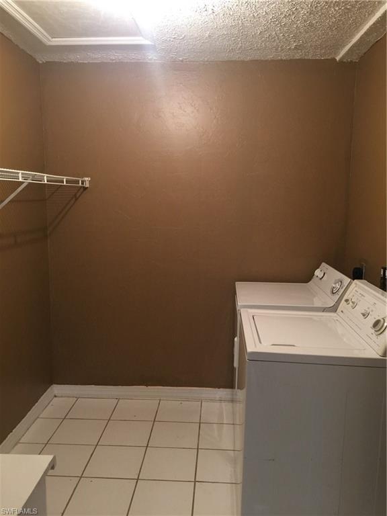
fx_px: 432
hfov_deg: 48.2
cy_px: 258
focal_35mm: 29
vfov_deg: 61.7
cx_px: 194
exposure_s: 1/10
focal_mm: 4.15
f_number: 2.2
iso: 125
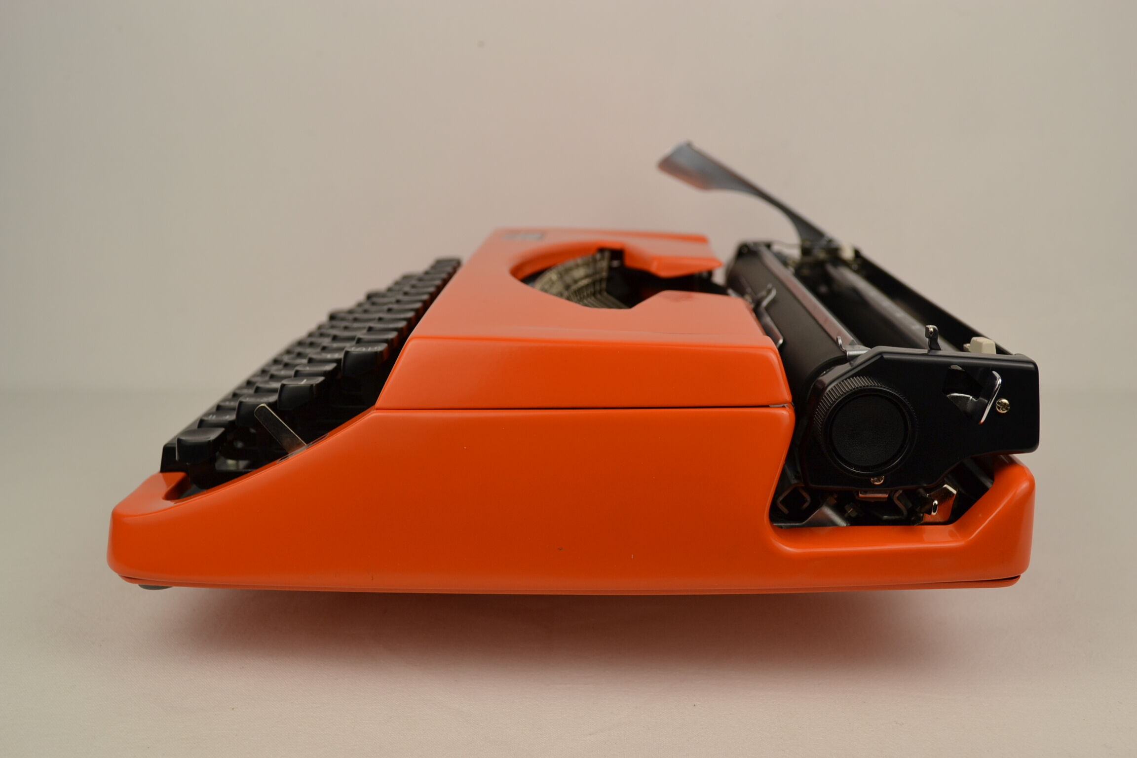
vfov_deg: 34.2
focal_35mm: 39
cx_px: 568
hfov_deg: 49.6
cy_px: 379
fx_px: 1232
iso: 180
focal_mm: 26
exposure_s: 1/125
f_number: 5.6
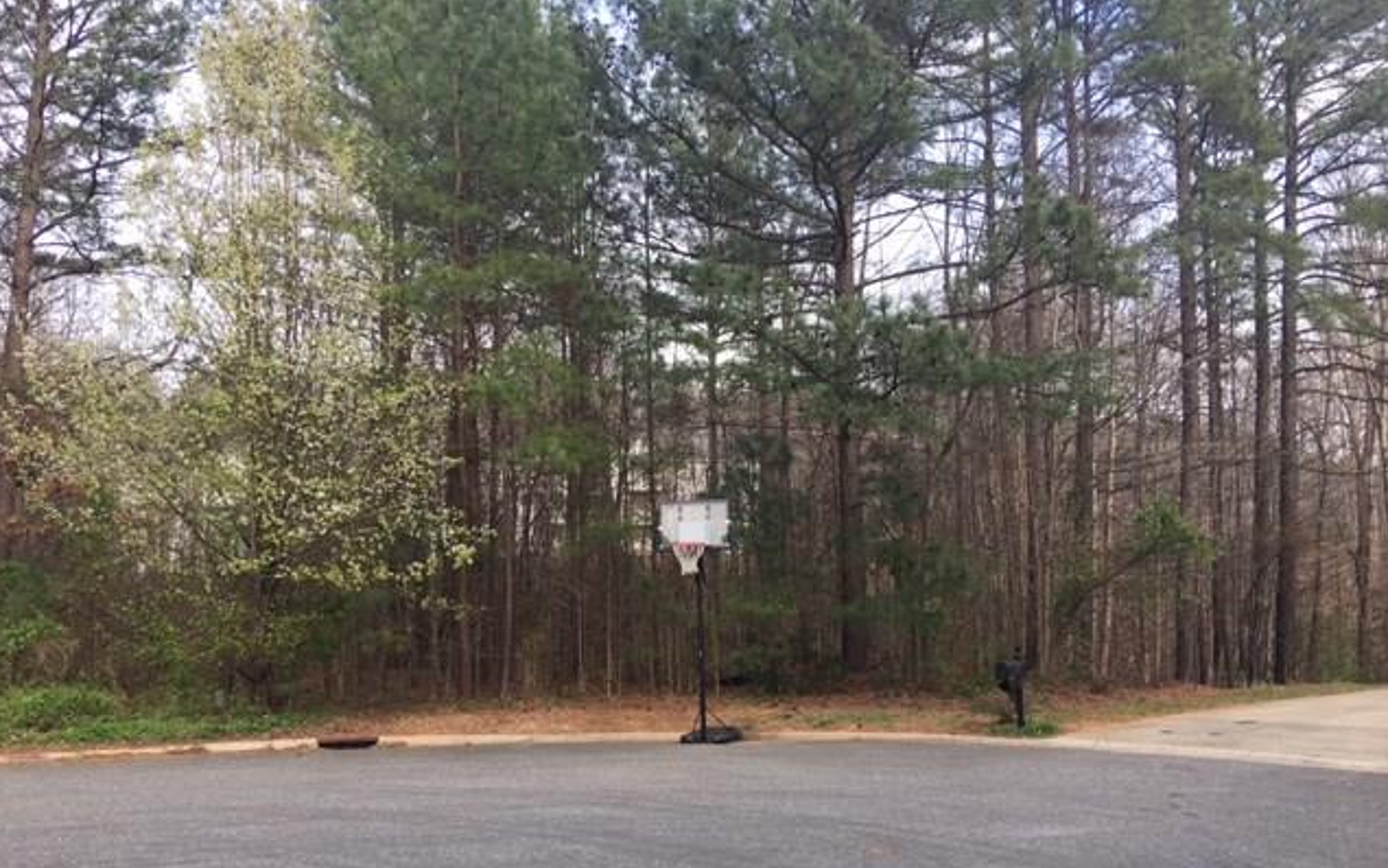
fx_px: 1173
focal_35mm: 31
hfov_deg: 61.2
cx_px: 691
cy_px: 523
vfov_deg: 40.4
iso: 25
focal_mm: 4.15
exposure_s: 1/198
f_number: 2.2
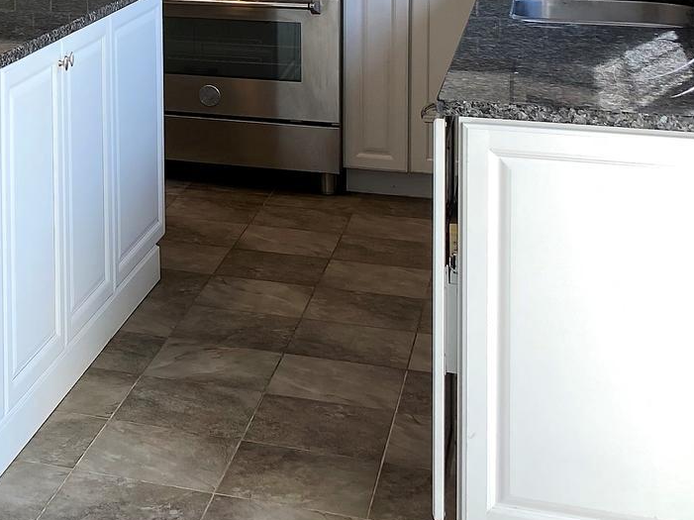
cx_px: -180
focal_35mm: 76
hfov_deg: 23.1
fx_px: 1523
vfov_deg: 18.2
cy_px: -132
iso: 50
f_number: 1.8
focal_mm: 4.25
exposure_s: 1/120
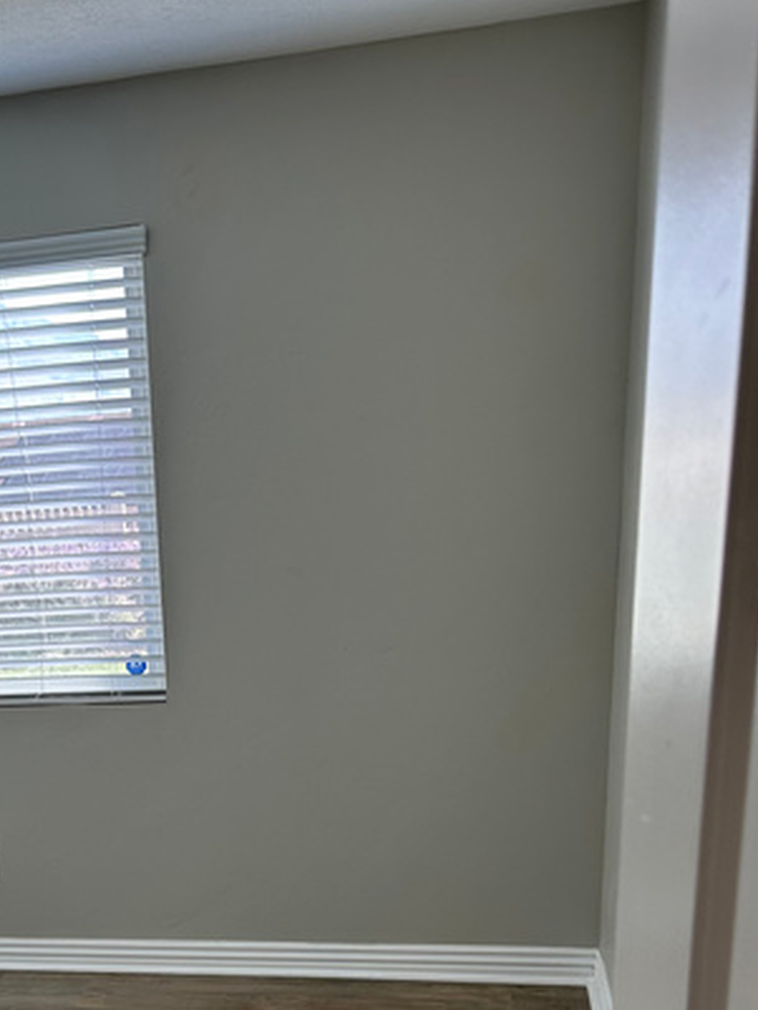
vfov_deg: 37.8
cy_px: 950
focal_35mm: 46
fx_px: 1342
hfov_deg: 30.3
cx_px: 86
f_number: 1.78
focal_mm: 6.86
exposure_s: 1/164
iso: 80
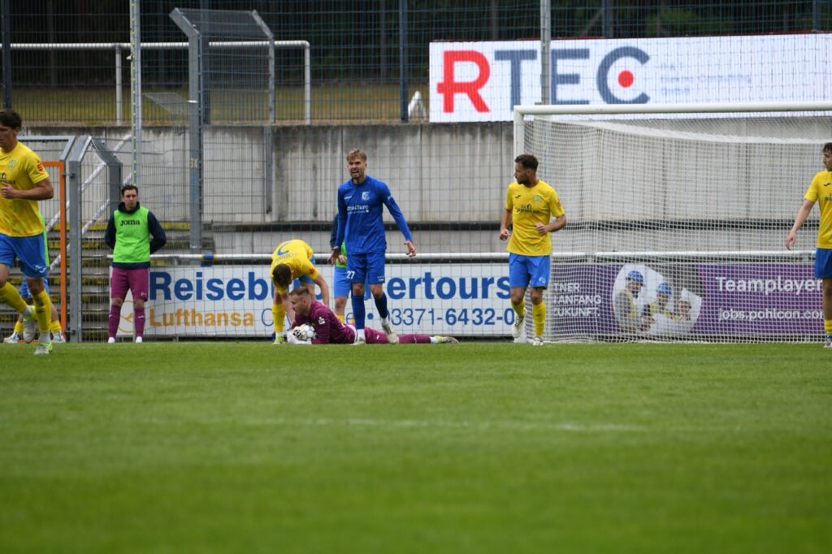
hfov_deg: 5.2
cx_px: 416
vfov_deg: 3.4
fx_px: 9241
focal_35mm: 400
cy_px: 277
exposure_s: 1/1600
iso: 1250
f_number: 7.1
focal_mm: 400
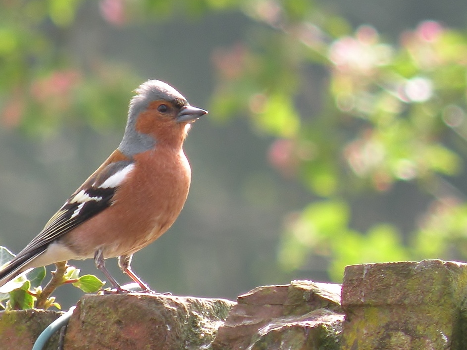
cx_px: 219
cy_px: 99
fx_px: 9496
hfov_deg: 2.8
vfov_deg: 2.1
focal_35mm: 704
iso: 65
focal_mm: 84.2
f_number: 4.5
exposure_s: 1/125
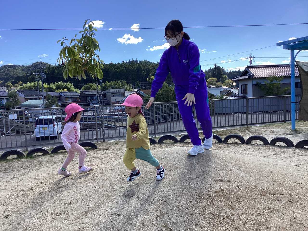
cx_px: 154
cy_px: 116
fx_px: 276
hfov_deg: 58.4
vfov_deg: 45.4
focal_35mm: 31
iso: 25
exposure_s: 1/1148
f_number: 2.4
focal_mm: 3.3
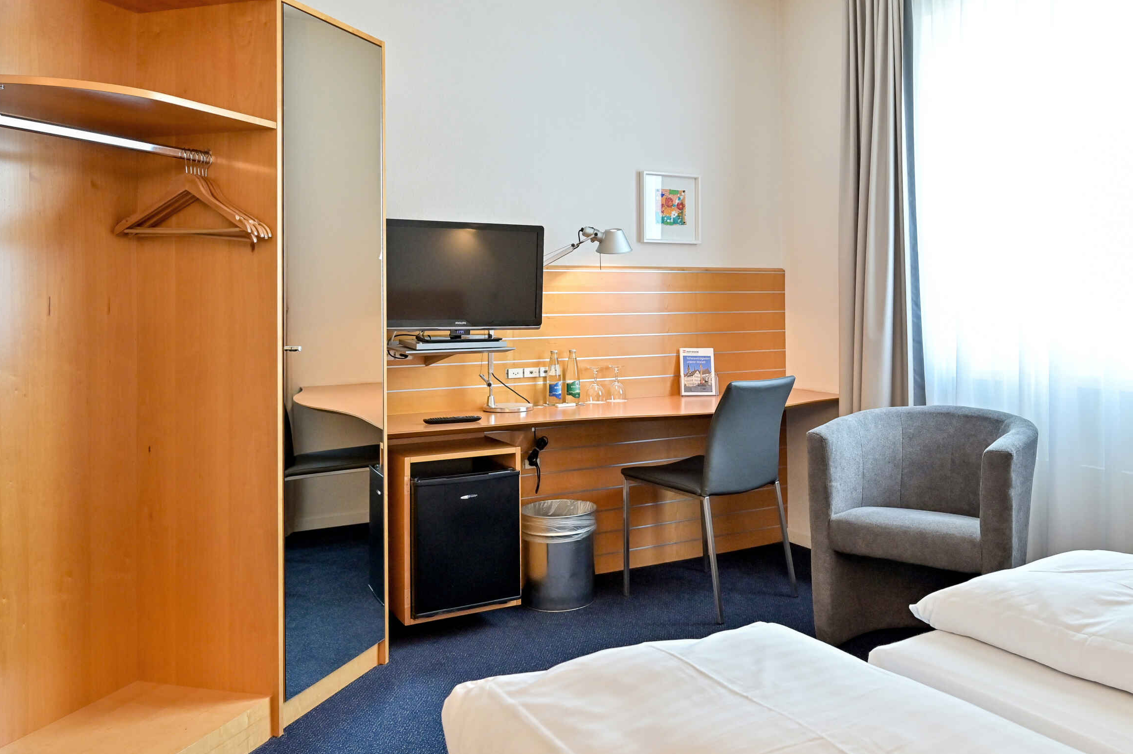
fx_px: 881
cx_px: 676
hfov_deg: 64.9
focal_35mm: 28
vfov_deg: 46.2
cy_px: 439
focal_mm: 23
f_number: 5.6
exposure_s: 1/80
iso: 1000
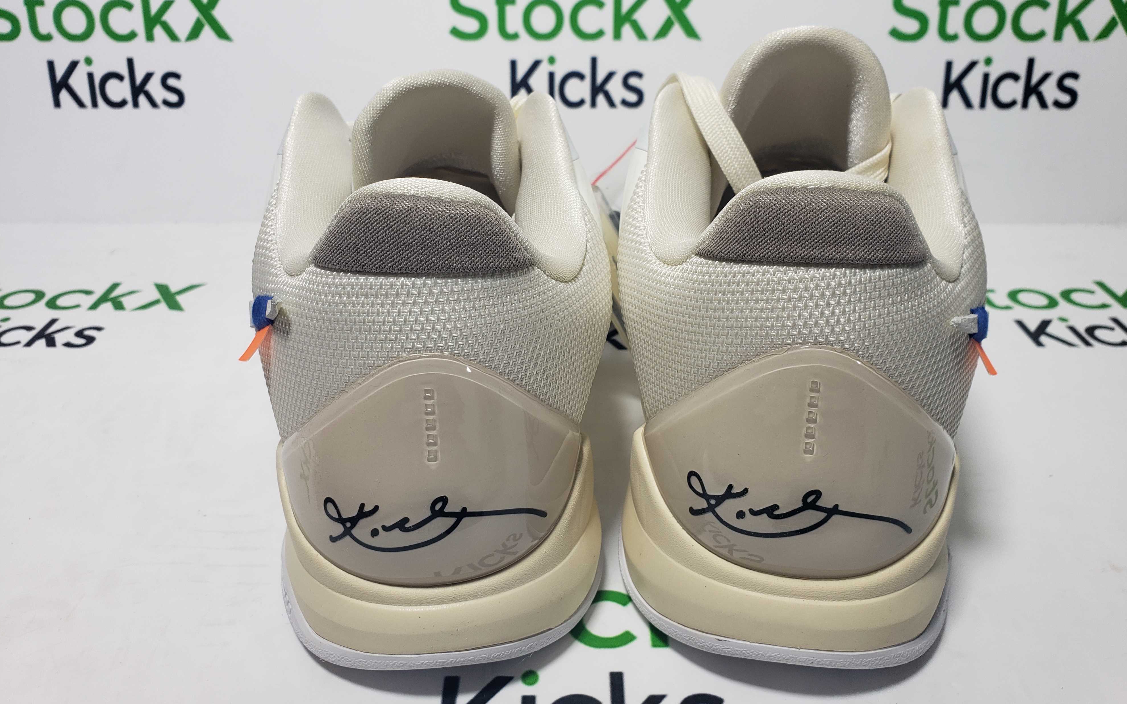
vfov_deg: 44.5
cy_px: 348
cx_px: 568
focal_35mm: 28
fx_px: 860
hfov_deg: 66.5
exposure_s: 1/218
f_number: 2.4
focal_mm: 4.3
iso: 50
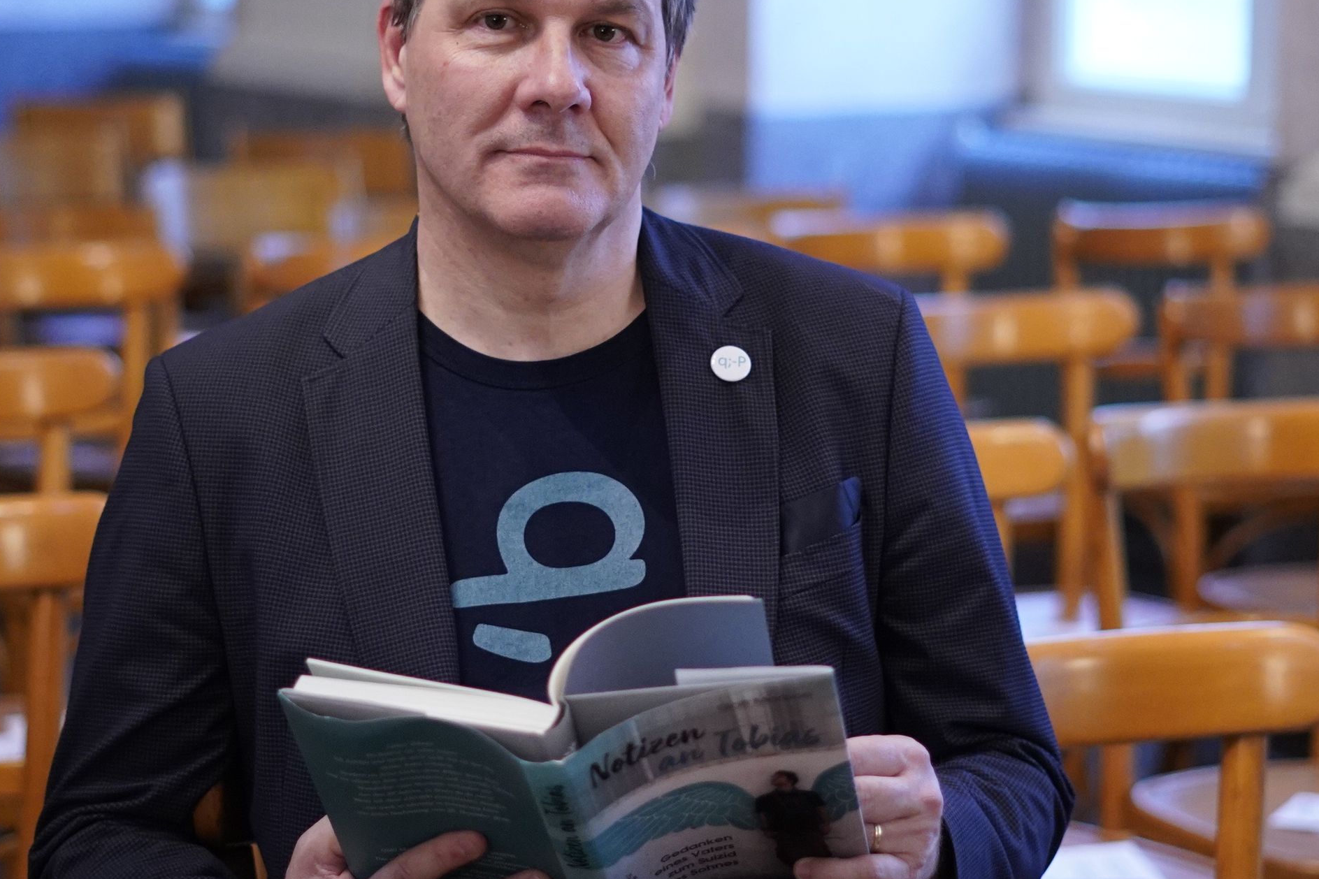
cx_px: 717
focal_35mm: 106
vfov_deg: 12.9
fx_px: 3883
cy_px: 398
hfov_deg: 19.3
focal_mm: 50
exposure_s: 1/160
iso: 2500
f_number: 1.8
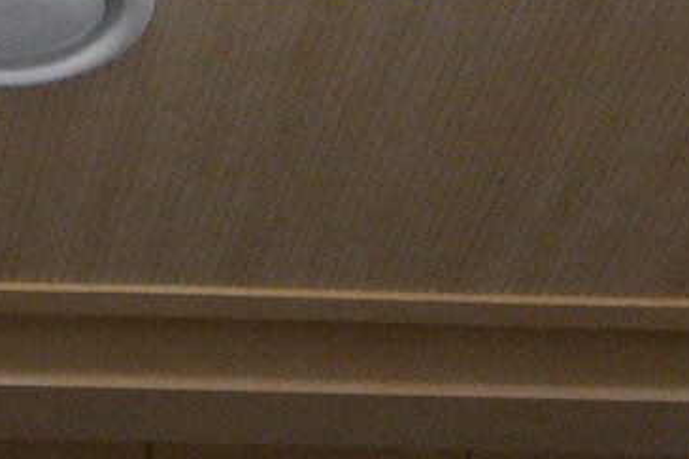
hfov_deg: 9.2
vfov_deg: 6.1
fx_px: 4170
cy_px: 1048
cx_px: -342
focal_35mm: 218
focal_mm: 30
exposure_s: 1/50
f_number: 4.5
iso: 1600
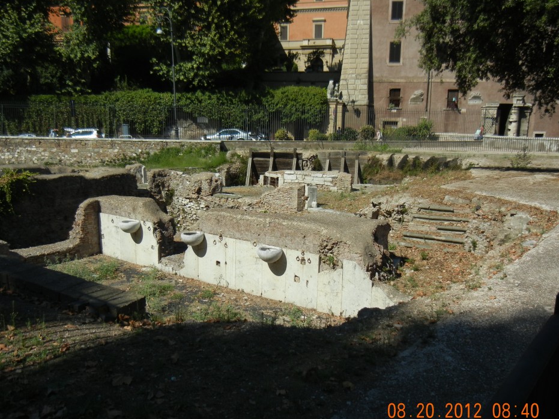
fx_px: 533
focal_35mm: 33
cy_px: 228
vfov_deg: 42.9
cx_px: 269
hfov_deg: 55.3
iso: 160
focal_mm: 5.4
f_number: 7
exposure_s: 1/561
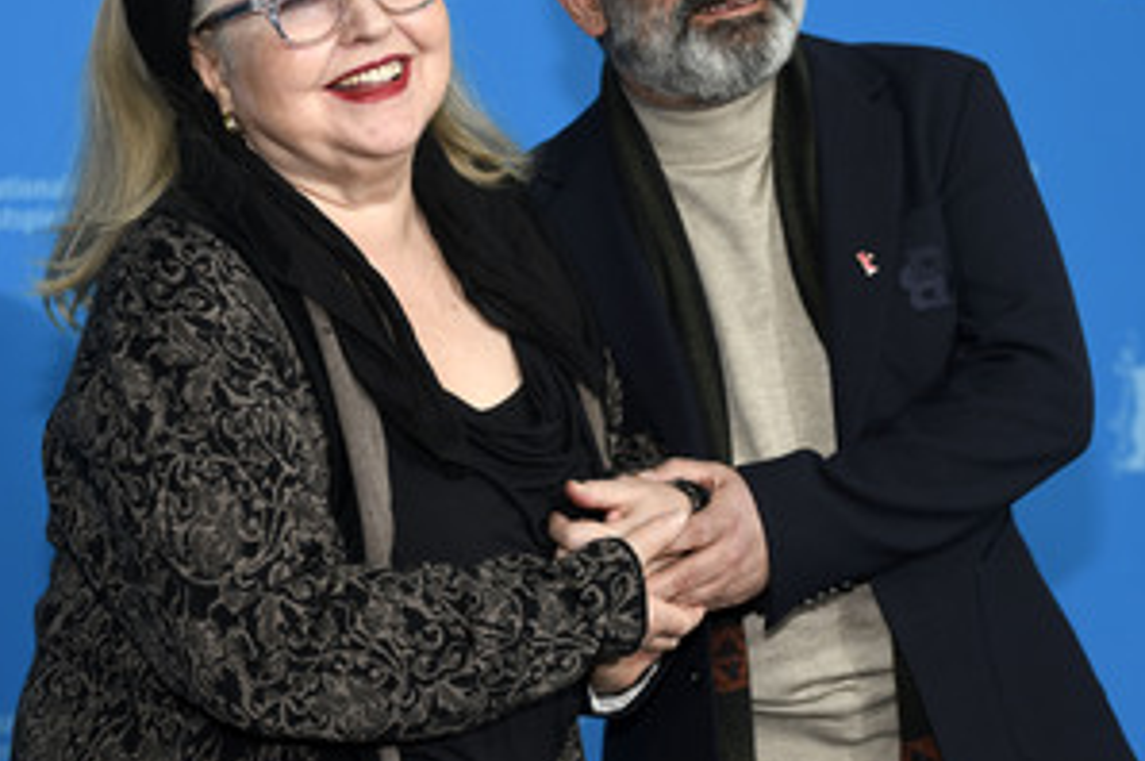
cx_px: 609
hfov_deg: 19.3
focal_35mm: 106
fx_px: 3368
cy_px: 288
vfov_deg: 12.9
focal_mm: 70
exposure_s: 1/400
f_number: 4
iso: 800
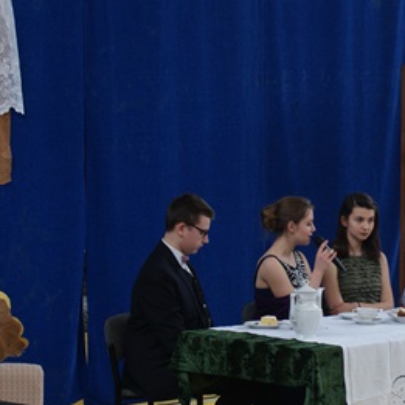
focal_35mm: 125
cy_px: 281
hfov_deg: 13.8
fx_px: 1655
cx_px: 372
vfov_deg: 13.9
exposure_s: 1/60
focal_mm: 40
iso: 160
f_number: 5.6
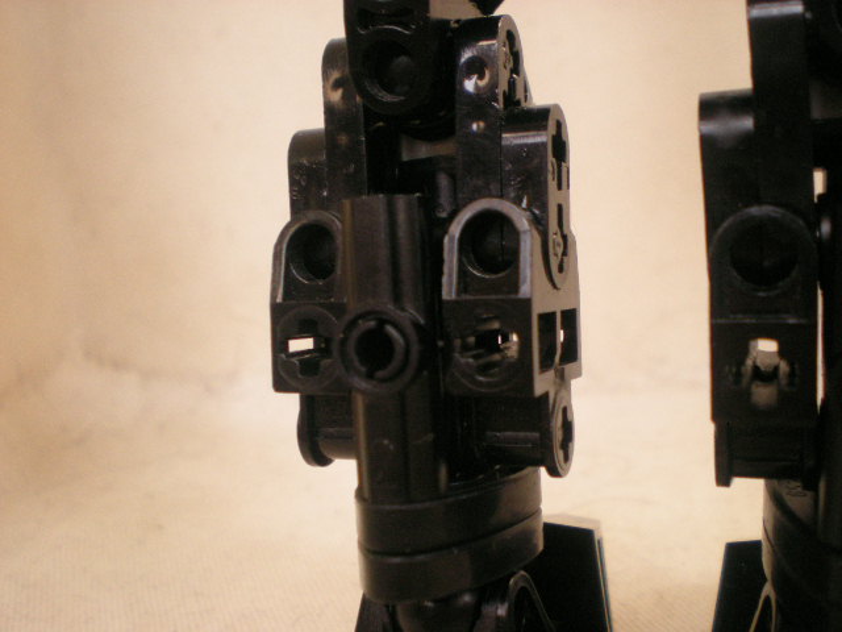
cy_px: 316
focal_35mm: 38
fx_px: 924
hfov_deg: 49.0
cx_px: 421
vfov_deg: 37.7
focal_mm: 6.3
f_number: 3.1
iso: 206
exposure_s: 1/128
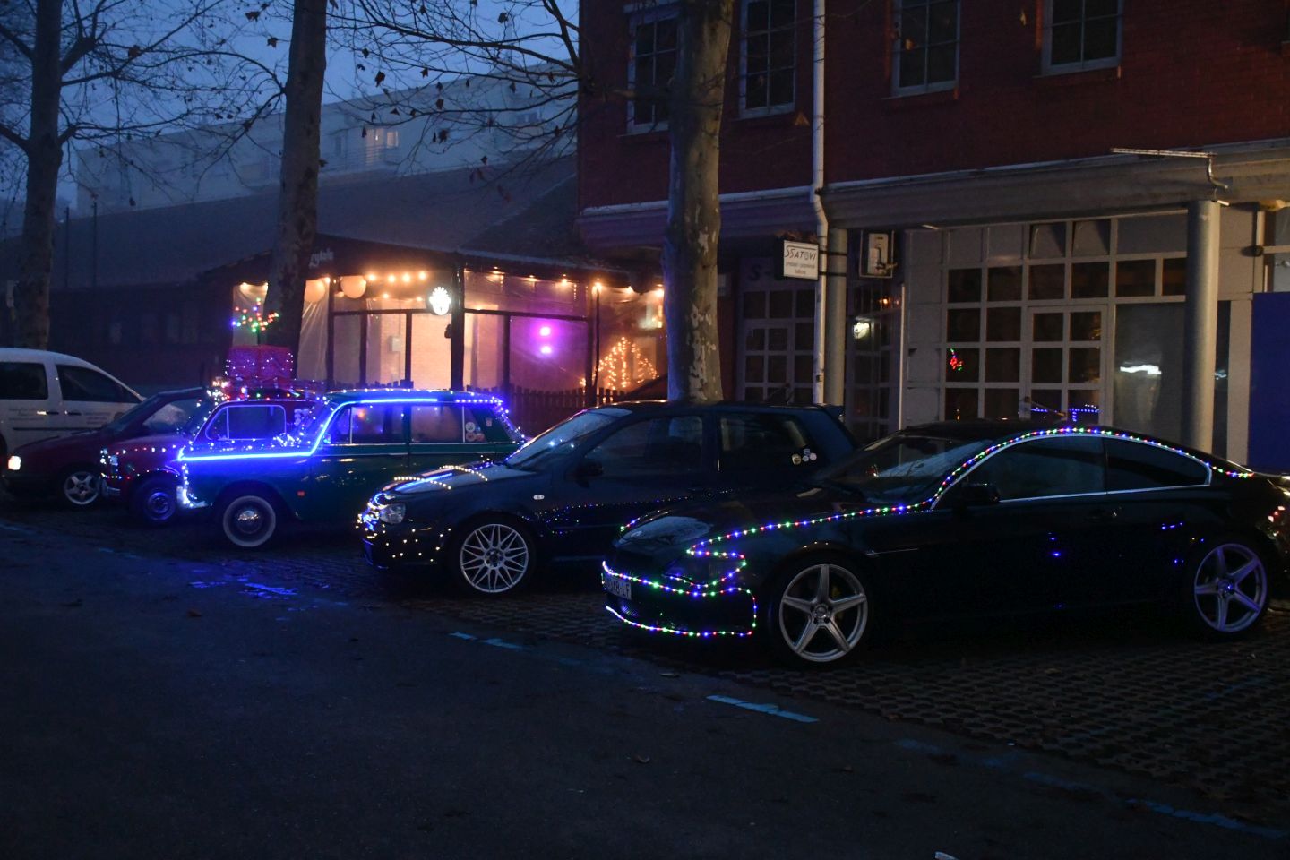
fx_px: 1397
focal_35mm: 39
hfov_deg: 49.6
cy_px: 430
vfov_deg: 34.2
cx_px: 645
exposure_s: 1/60
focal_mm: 26
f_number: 3.8
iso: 8000
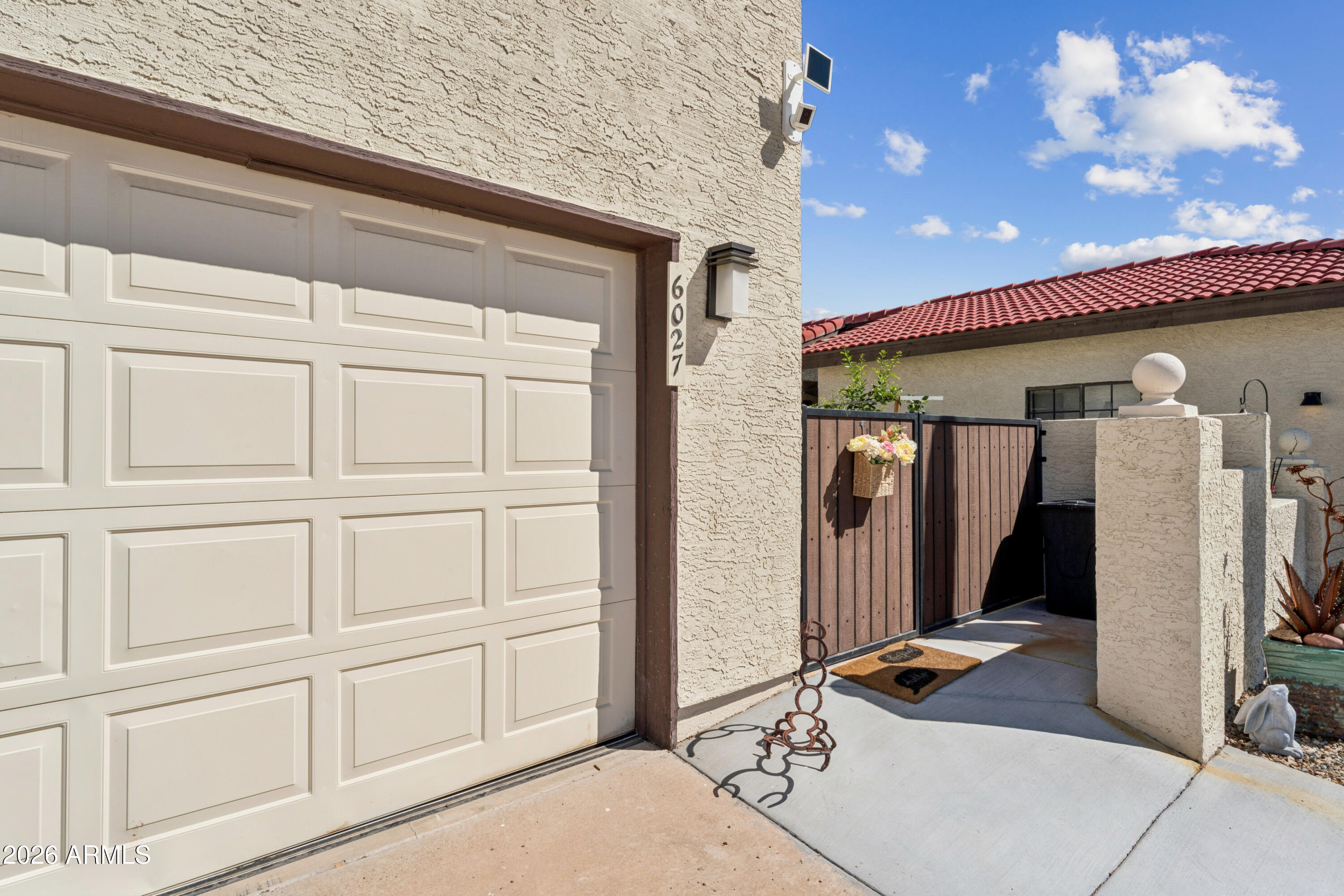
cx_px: 672
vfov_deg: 67.1
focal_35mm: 18
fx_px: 676
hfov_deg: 89.7
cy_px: 448
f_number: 22
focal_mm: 18.1
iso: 100
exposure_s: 1/80
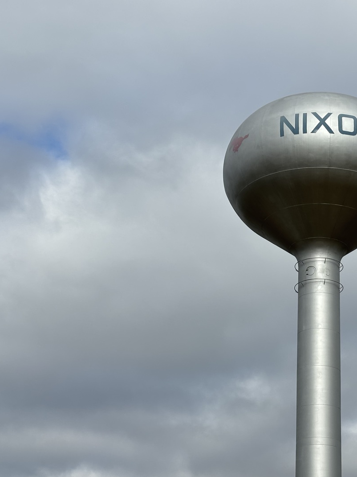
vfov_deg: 27.8
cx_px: 302
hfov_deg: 20.7
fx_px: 963
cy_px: 239
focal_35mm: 70
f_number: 1.6
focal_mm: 5.96
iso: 32
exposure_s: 1/2857
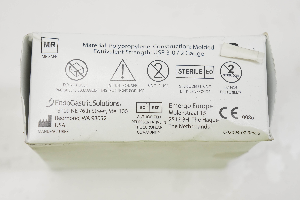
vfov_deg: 17.8
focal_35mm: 76
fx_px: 637
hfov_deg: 26.5
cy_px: 100
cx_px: 150
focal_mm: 51
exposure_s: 1/125
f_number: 7.1
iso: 800
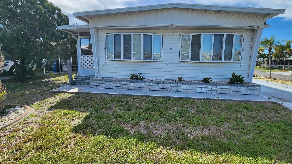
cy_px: 76
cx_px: 153
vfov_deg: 70.4
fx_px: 116
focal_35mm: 15
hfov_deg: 102.9
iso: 50
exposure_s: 1/2586
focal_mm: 2.2
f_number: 2.2
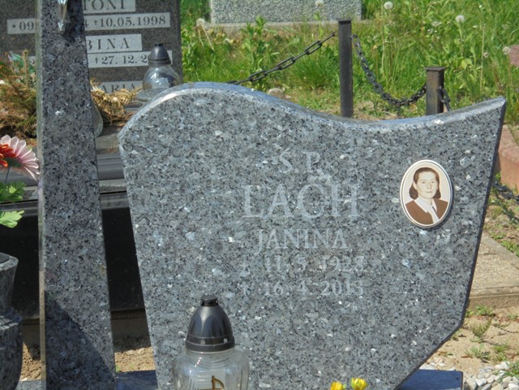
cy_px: 195
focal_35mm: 107
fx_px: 1604
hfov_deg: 18.4
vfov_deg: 13.8
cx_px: 260
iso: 100
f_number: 5.1
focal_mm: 19.2
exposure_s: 1/500
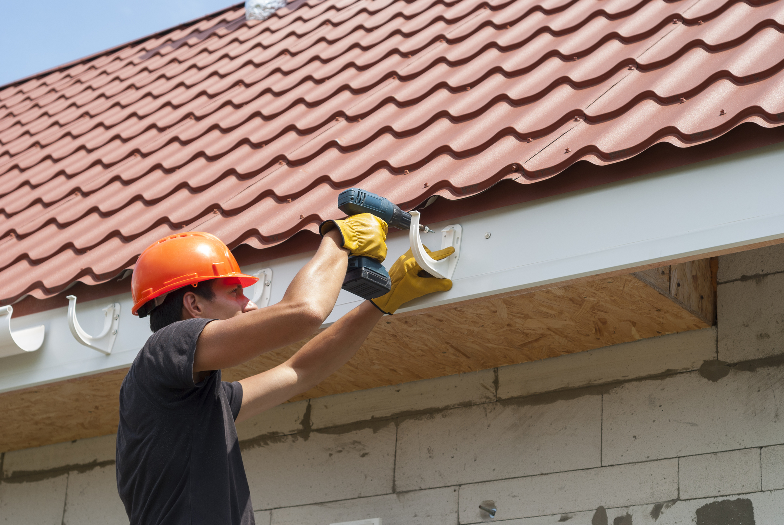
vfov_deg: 18.2
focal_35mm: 75
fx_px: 1635
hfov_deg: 27.0
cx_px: 392
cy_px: 262
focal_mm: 50
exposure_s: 1/320
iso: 100
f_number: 5.6
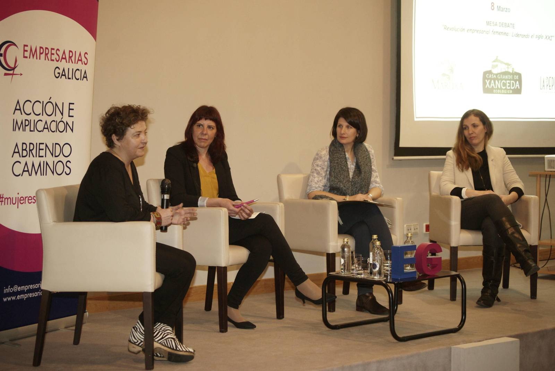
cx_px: 278
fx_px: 1079
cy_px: 186
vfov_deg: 19.5
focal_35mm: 70
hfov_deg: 28.8
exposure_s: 1/40
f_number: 4
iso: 1600
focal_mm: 70
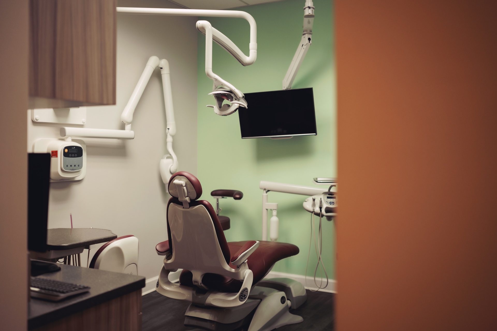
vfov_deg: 37.8
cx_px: 248
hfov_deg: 54.5
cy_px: 166
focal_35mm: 35
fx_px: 483
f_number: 1.8
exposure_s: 1/320
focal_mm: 35
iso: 500
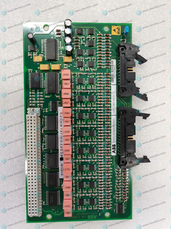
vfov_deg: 67.3
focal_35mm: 26
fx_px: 171
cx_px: 86
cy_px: 114
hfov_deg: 53.1
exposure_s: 1/60
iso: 160
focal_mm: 5.58
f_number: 1.8
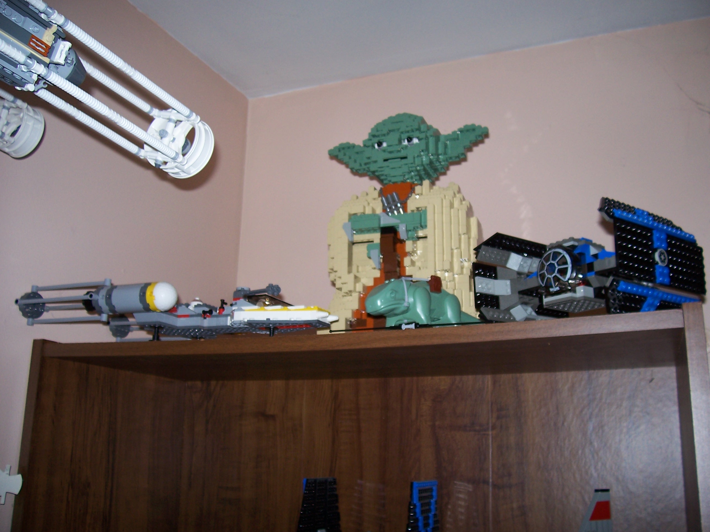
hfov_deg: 54.0
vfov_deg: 41.8
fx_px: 697
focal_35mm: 34
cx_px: 355
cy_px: 266
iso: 80
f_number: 2.7
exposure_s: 1/60
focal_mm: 5.6
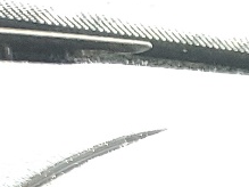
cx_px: 796
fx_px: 1366
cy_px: 680
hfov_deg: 8.4
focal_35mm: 190
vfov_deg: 6.6
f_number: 1.5
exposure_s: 1/120
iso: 80
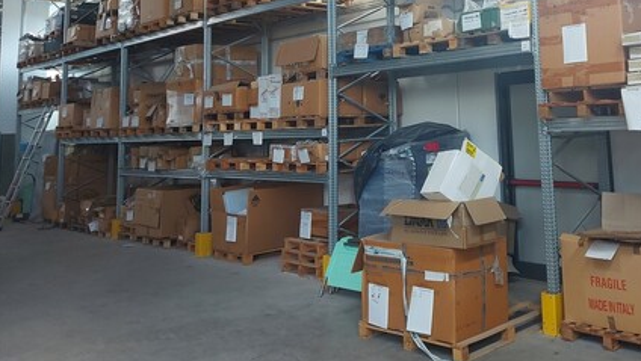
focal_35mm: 37
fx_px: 629
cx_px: 449
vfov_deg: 30.7
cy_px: 39
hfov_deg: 52.5
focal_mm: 5.23
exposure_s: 1/50
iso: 100
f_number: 1.8
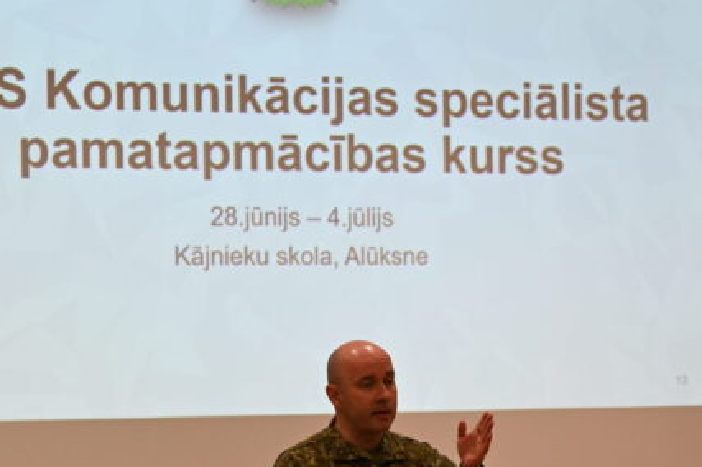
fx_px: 3273
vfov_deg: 8.1
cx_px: 526
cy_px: 386
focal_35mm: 168
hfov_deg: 12.2
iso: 900
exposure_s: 1/250
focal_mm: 70
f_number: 2.8
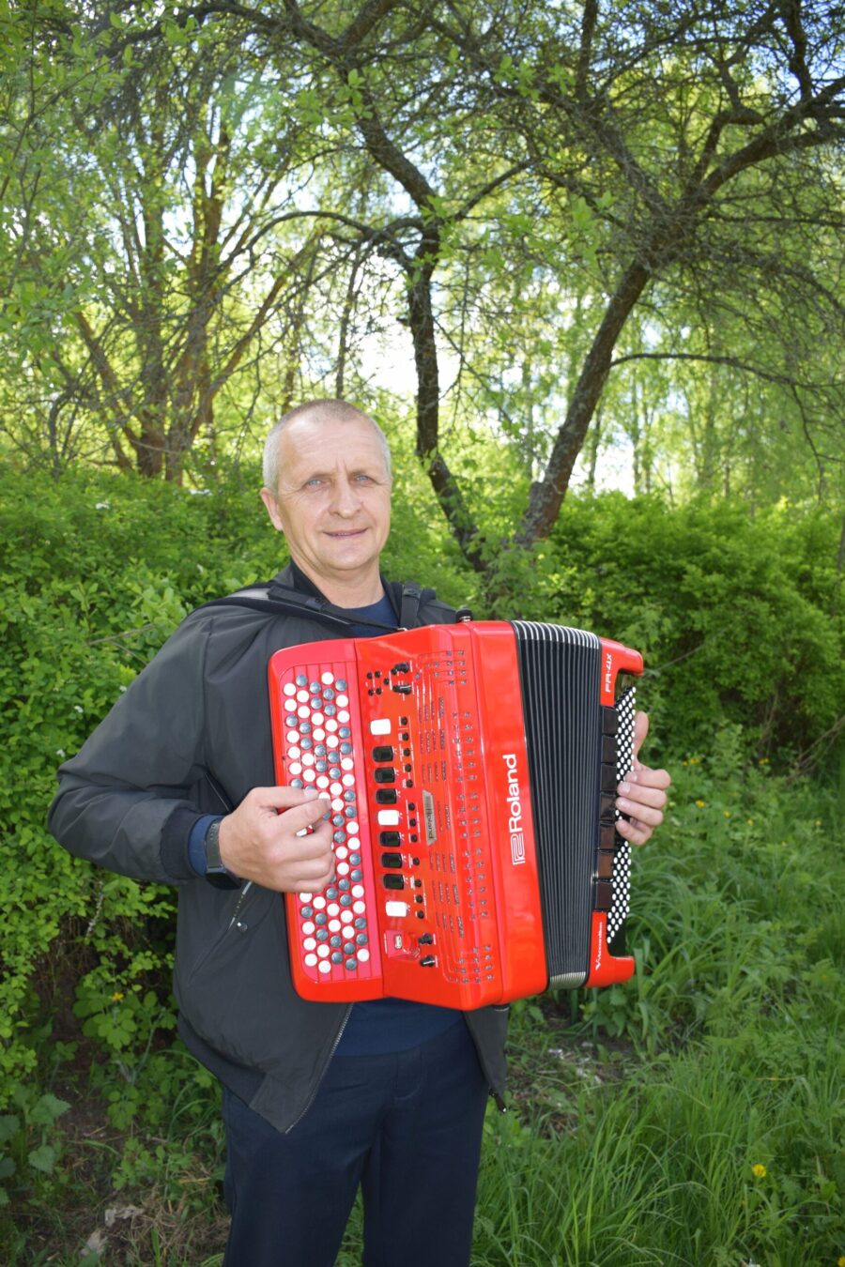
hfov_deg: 47.9
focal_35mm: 27
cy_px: 634
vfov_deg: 67.4
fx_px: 951
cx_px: 422
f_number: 4.5
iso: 100
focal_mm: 18
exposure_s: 1/200
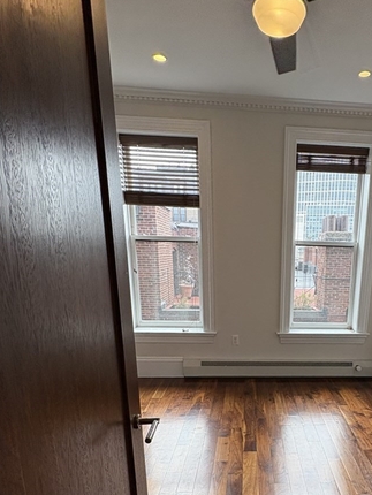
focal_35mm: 25
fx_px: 358
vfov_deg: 66.8
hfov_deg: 52.5
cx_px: 279
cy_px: 344
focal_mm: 2.22
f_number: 2.2
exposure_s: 1/156
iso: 50
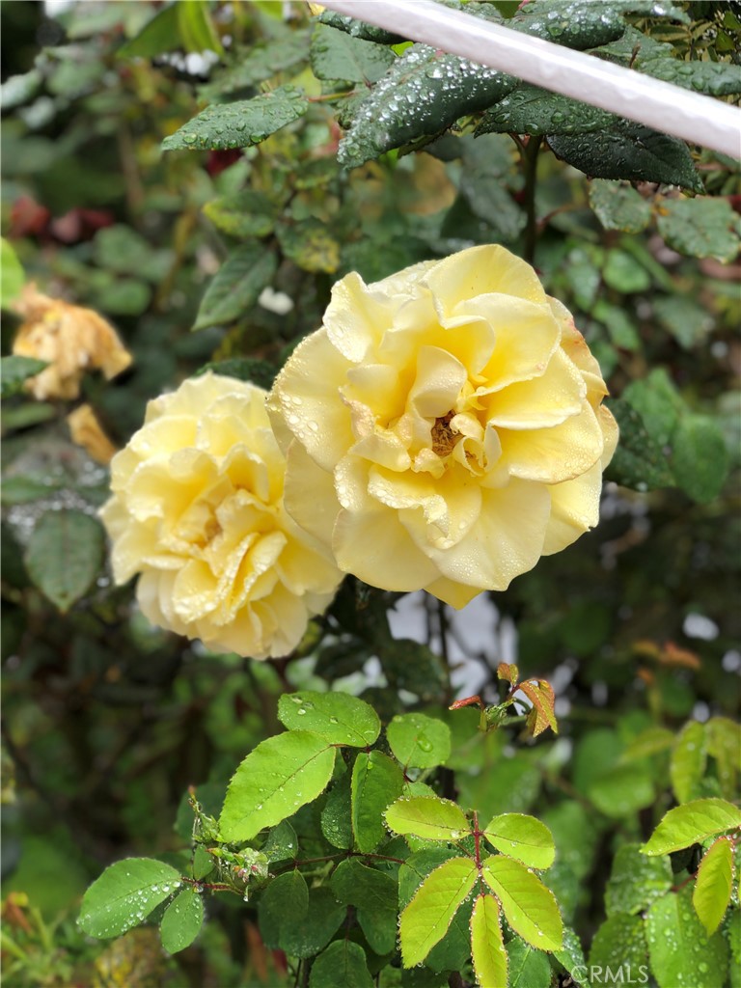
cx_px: 370
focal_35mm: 52
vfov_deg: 36.8
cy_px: 494
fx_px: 1484
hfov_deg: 28.0
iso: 16
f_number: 2.4
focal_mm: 6
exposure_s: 1/170
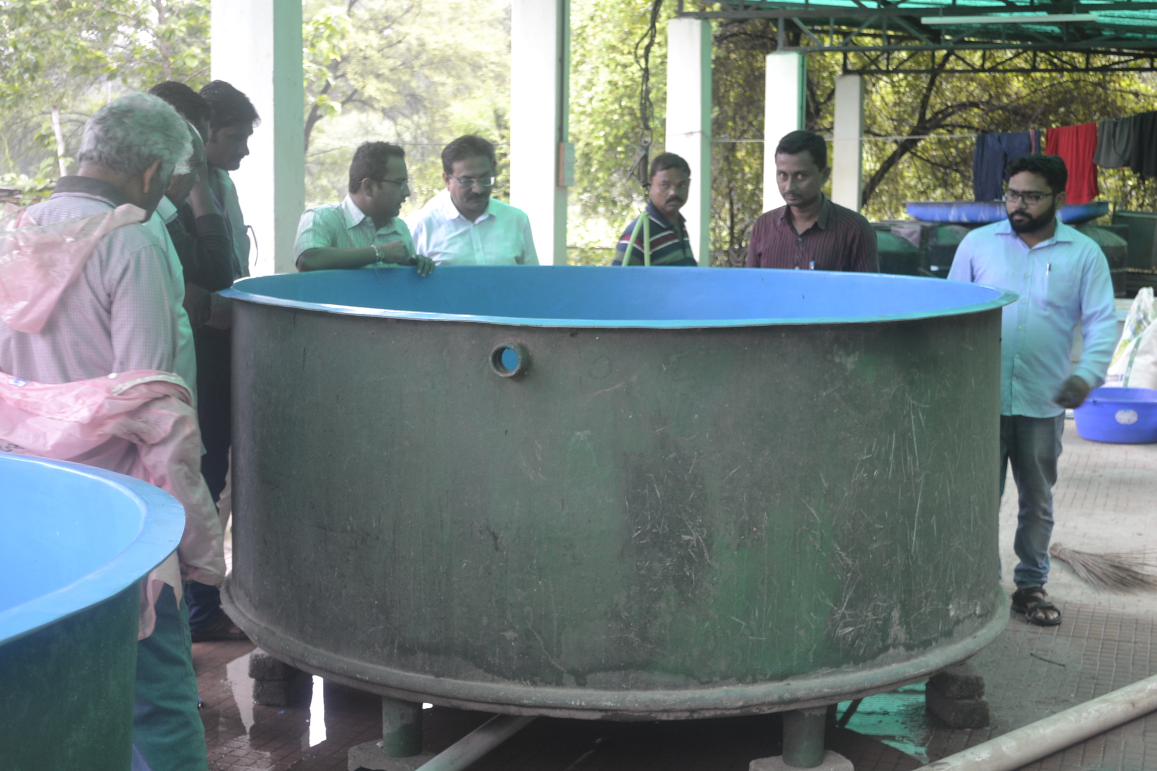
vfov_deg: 28.1
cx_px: 578
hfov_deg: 41.1
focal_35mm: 48
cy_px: 386
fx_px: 1543
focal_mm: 32
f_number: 4.8
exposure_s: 1/40
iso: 400
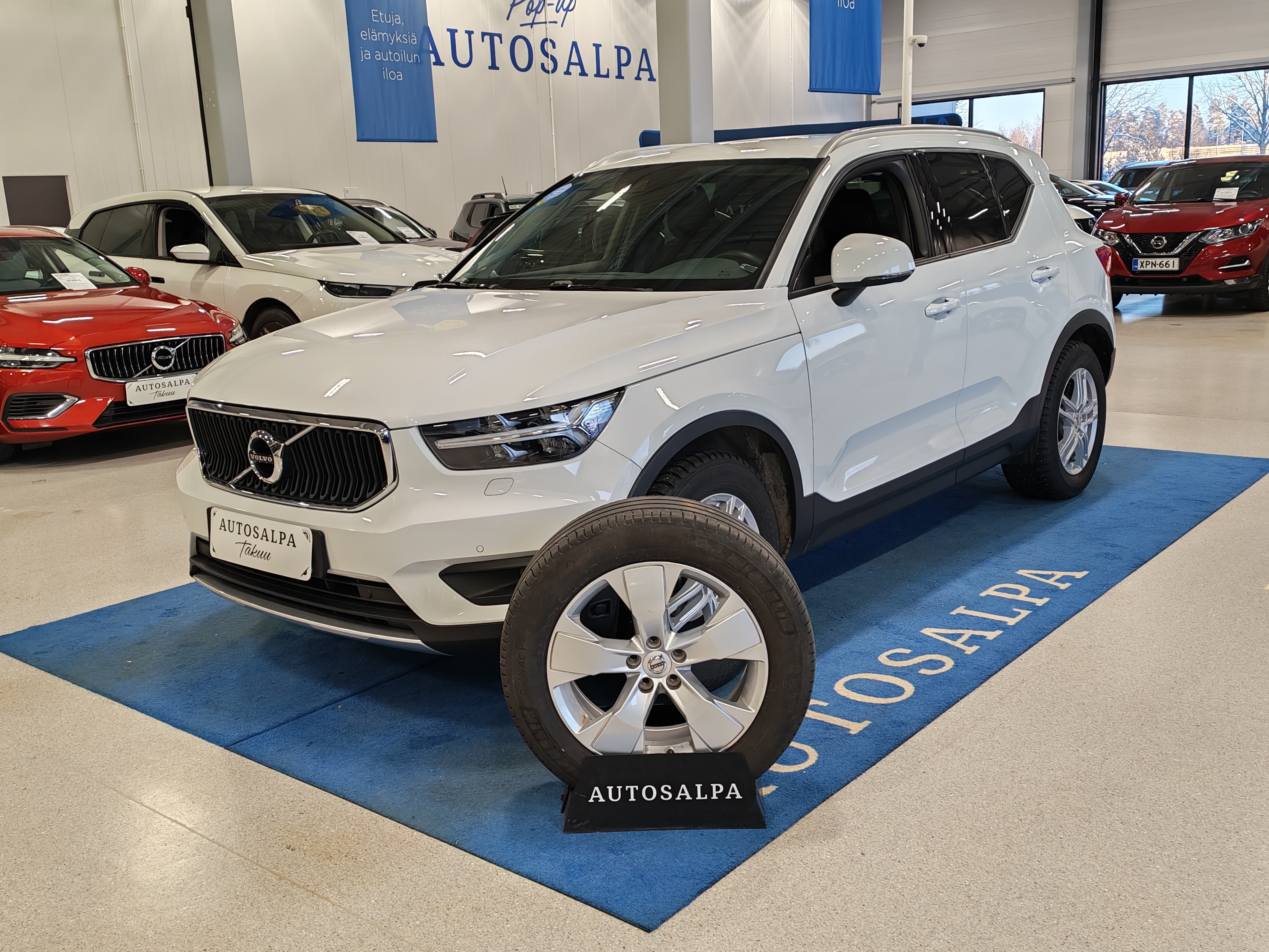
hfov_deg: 52.6
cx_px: 634
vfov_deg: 40.7
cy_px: 476
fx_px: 1283
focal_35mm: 35
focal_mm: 6.12
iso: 200
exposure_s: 1/100
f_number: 1.9
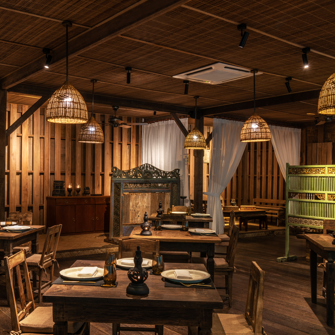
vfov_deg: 42.8
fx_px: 427
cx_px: 126
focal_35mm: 39
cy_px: 166
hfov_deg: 42.5
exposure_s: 8
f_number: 16
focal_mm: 30
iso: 100
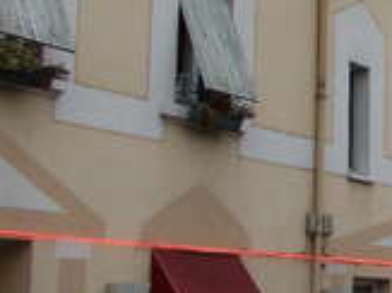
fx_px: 1166
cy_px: 132
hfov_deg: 16.4
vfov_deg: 14.3
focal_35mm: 103
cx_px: 681
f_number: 2.7
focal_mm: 4
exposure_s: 1/500
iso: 80
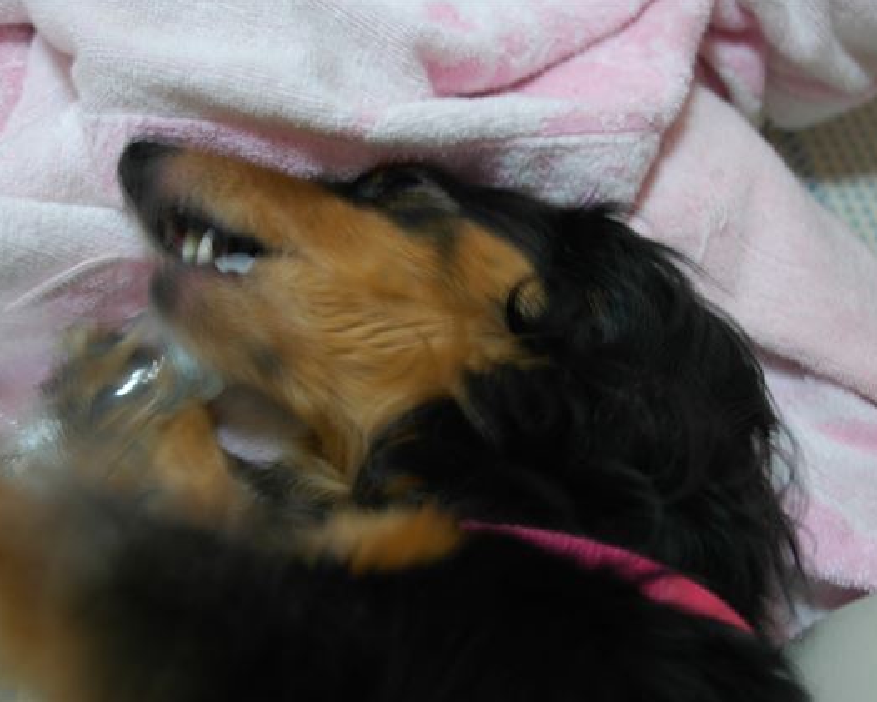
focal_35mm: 65
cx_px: 415
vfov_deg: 23.5
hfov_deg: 29.1
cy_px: 352
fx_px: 1687
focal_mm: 38
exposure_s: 1/6
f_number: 4.5
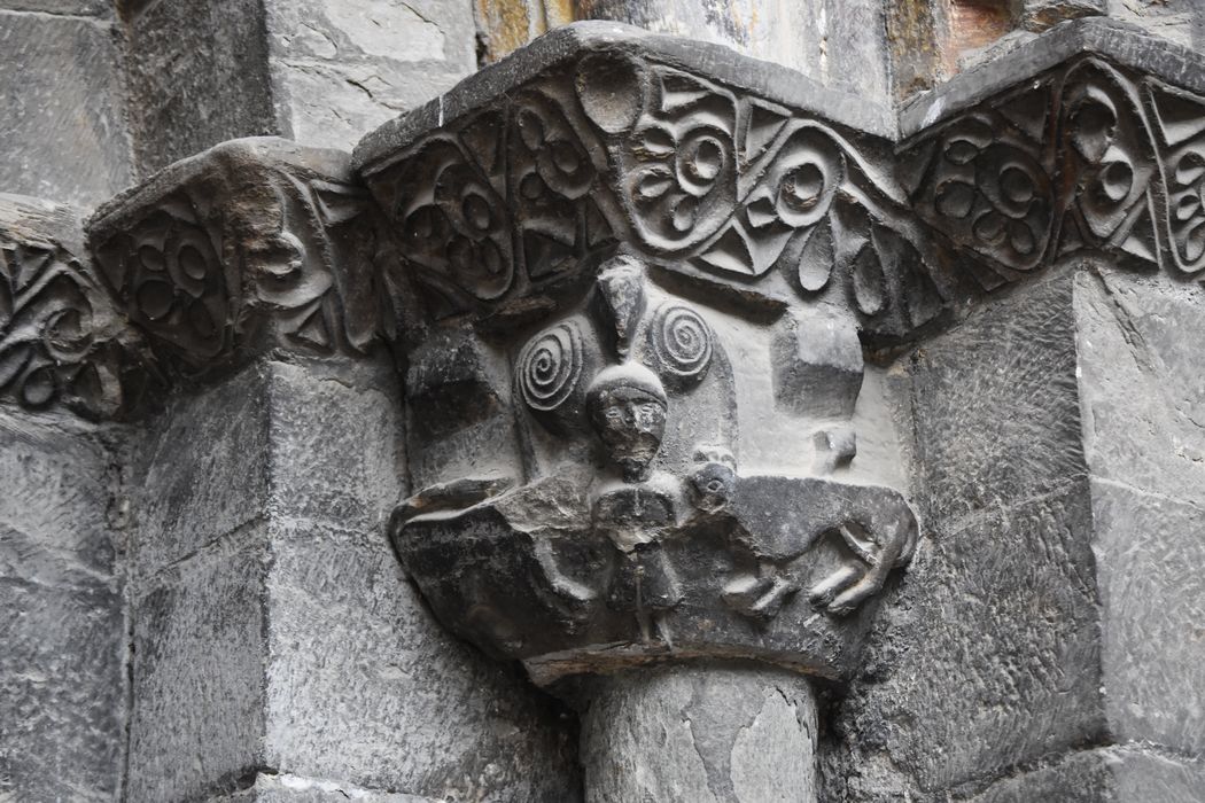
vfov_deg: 13.0
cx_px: 602
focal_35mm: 105
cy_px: 402
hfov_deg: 19.5
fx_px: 3514
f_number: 4.2
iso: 1600
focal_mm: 70
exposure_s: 1/125
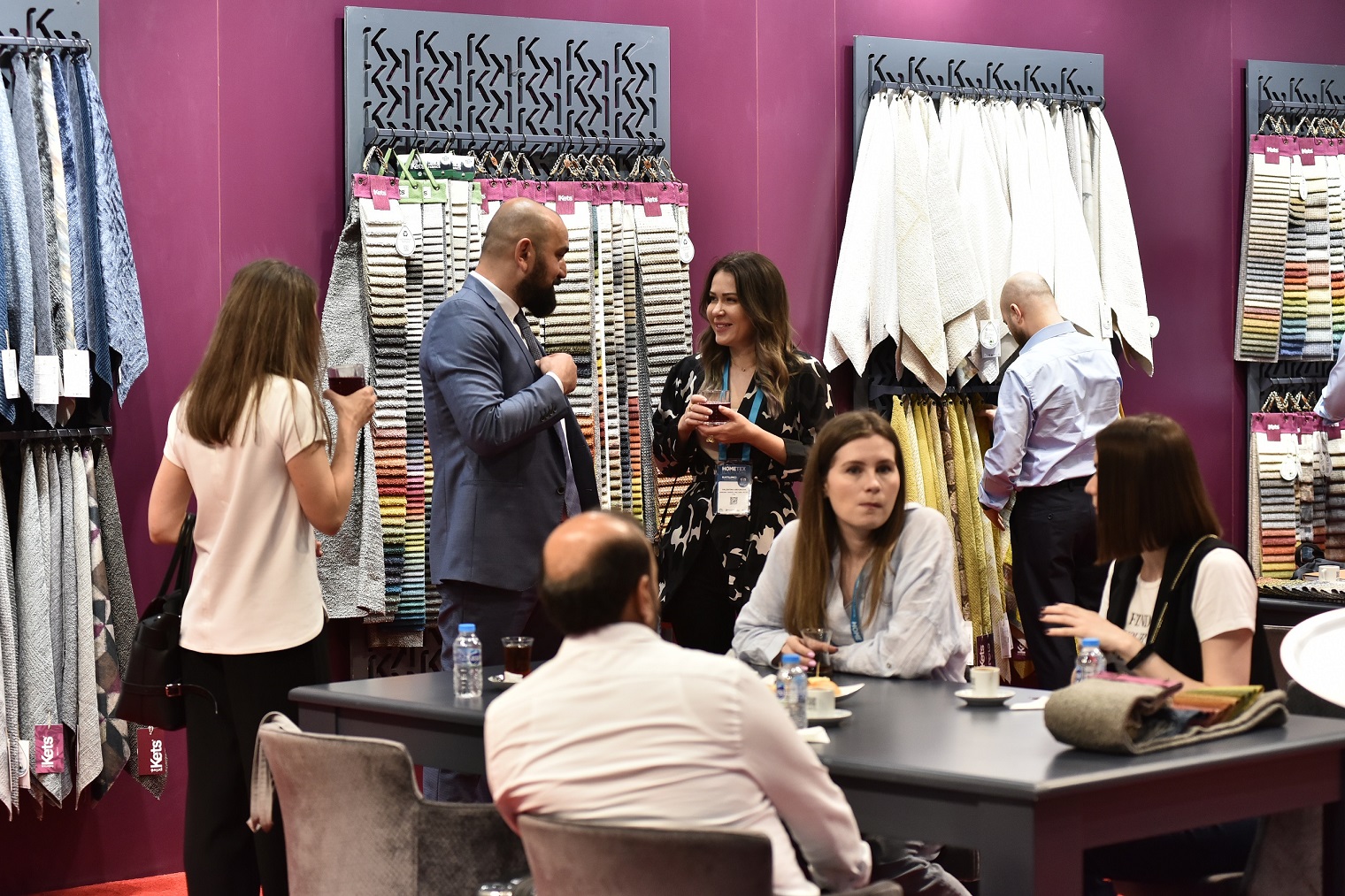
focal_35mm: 86
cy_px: 448
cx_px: 672
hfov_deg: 23.6
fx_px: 3212
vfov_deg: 15.9
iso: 1600
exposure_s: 1/200
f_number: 4.5
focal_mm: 86
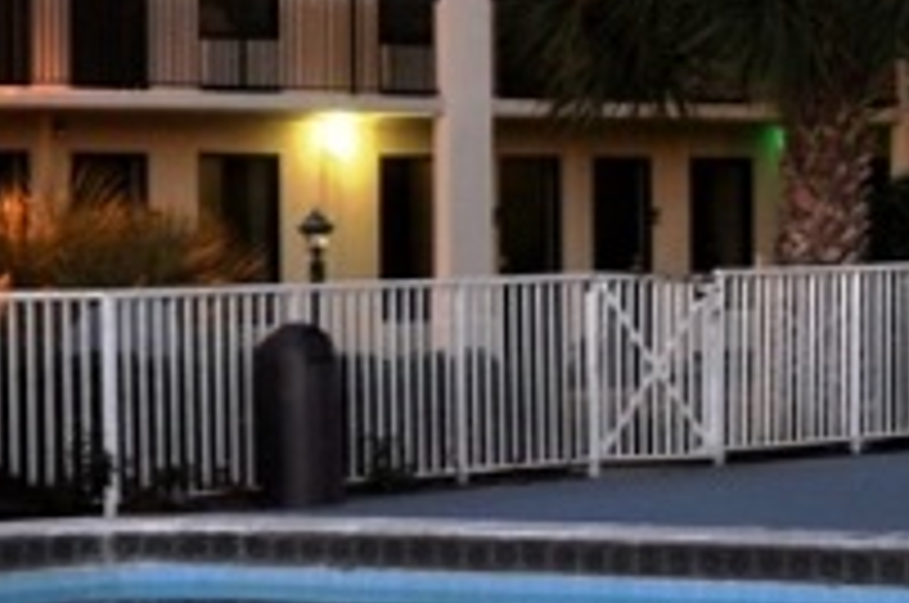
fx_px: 5243
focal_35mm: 208
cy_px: 245
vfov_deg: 6.6
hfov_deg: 9.8
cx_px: 994
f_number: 5.6
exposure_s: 1/2.5
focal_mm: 35
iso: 200
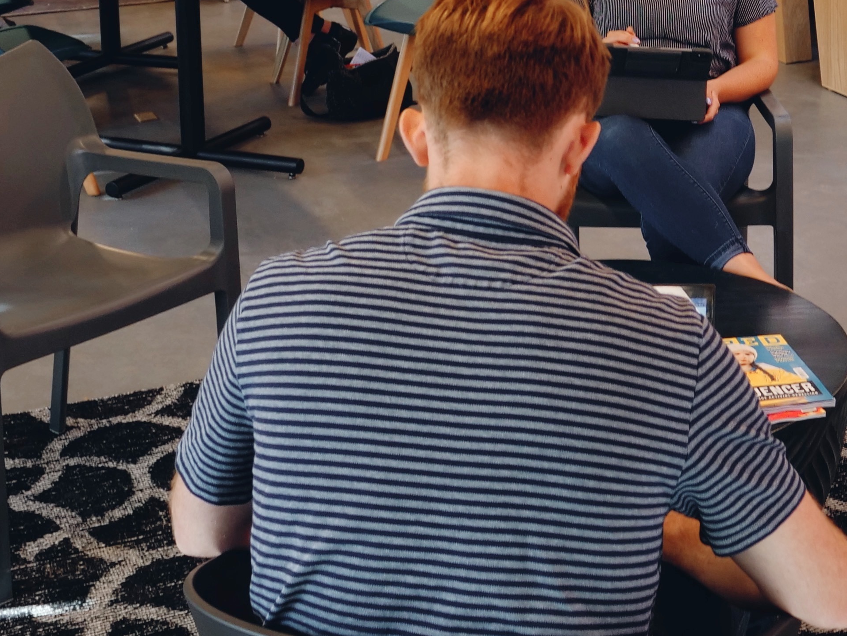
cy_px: -65
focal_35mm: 65
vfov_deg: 21.4
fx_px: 1591
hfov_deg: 28.9
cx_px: 725
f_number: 2.8
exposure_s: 1/60
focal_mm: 12
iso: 200
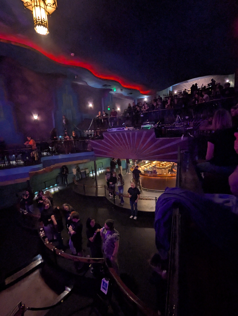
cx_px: 119
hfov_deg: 78.2
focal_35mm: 16
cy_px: 158
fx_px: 146
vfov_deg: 94.4
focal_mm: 2.35
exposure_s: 1/14.9
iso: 1155
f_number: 2.2
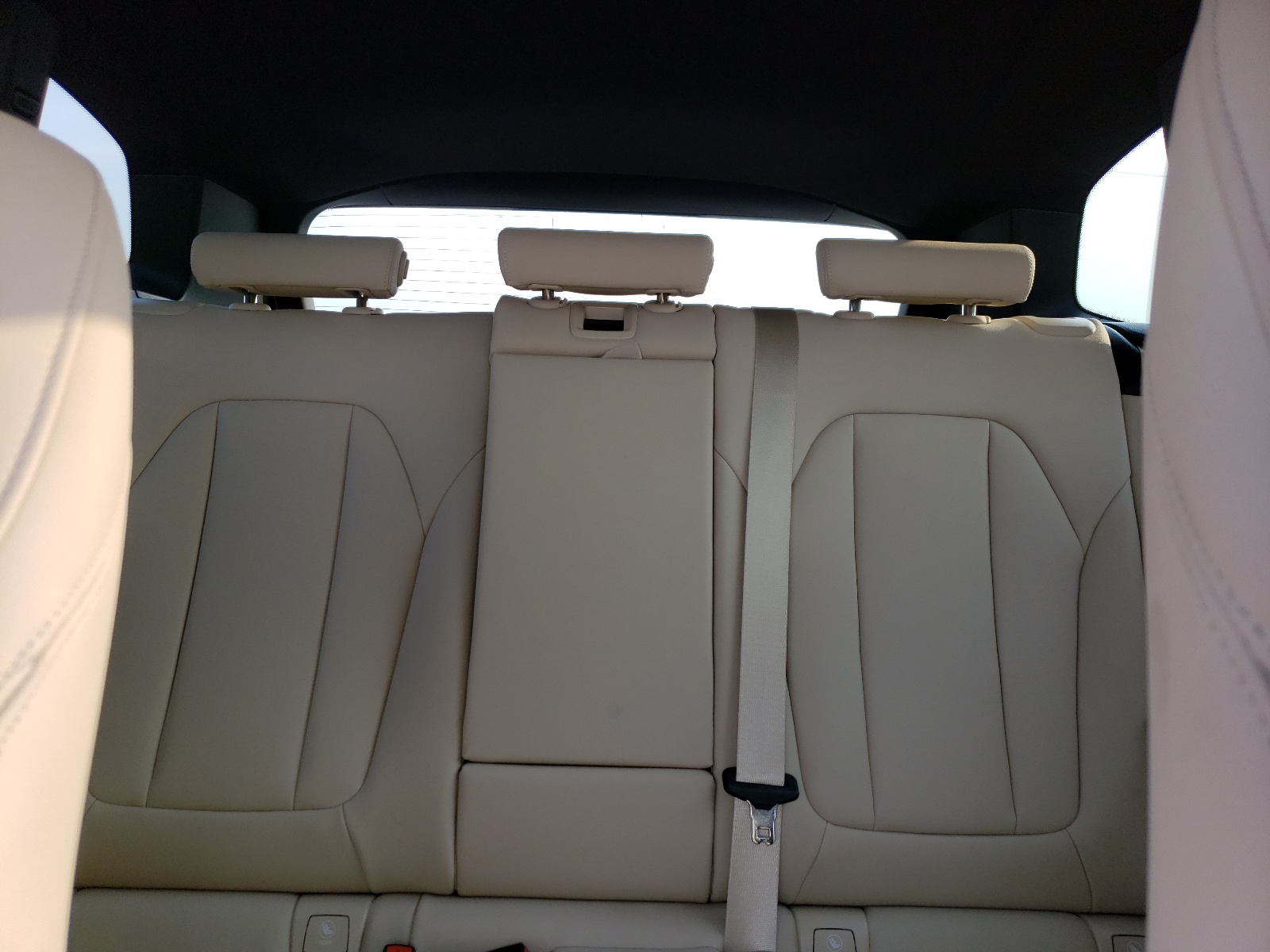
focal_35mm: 26
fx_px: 954
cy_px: 476
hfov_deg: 67.3
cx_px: 635
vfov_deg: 53.1
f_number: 1.5
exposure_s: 1/213
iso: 50
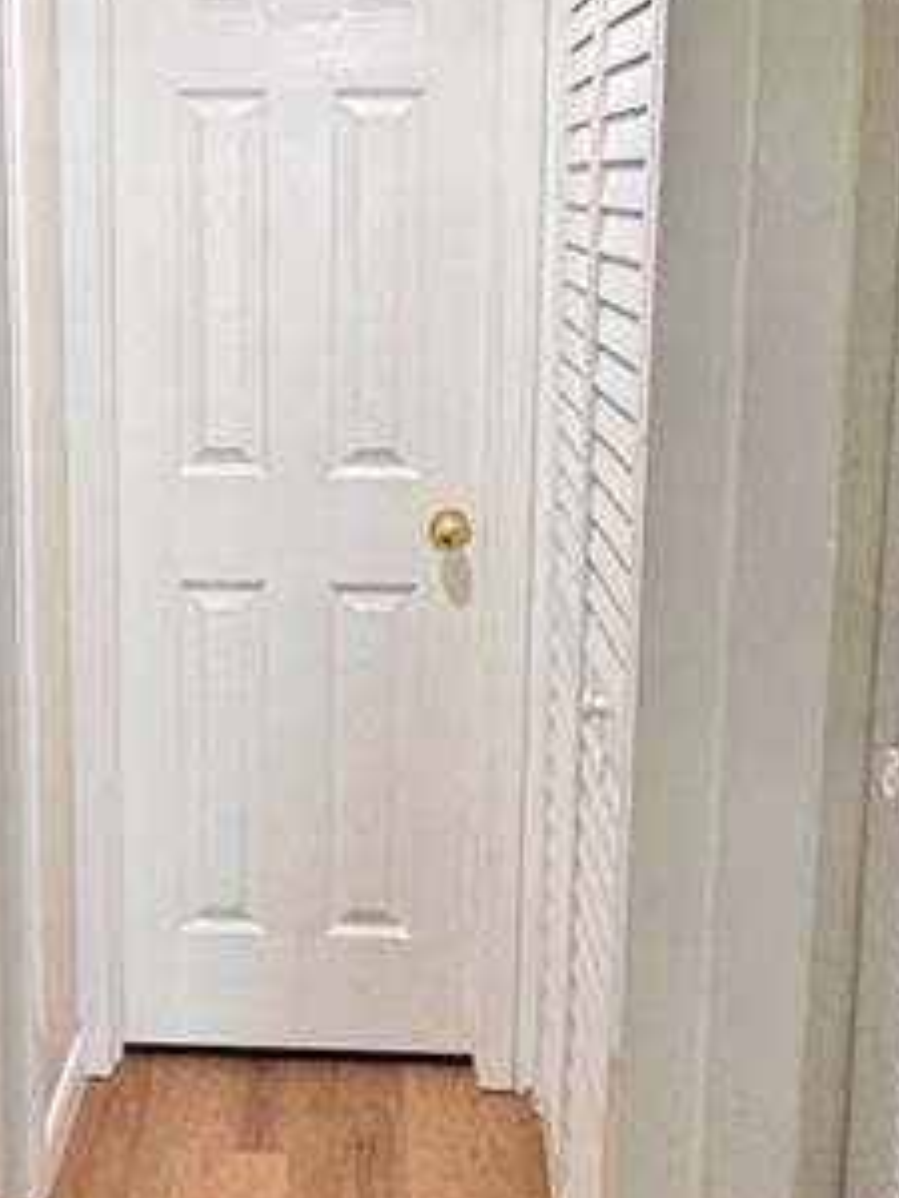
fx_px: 1939
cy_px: 579
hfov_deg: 25.8
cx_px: 228
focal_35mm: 56
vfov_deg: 34.3
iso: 250
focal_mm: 2.22
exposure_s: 1/120
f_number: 2.2
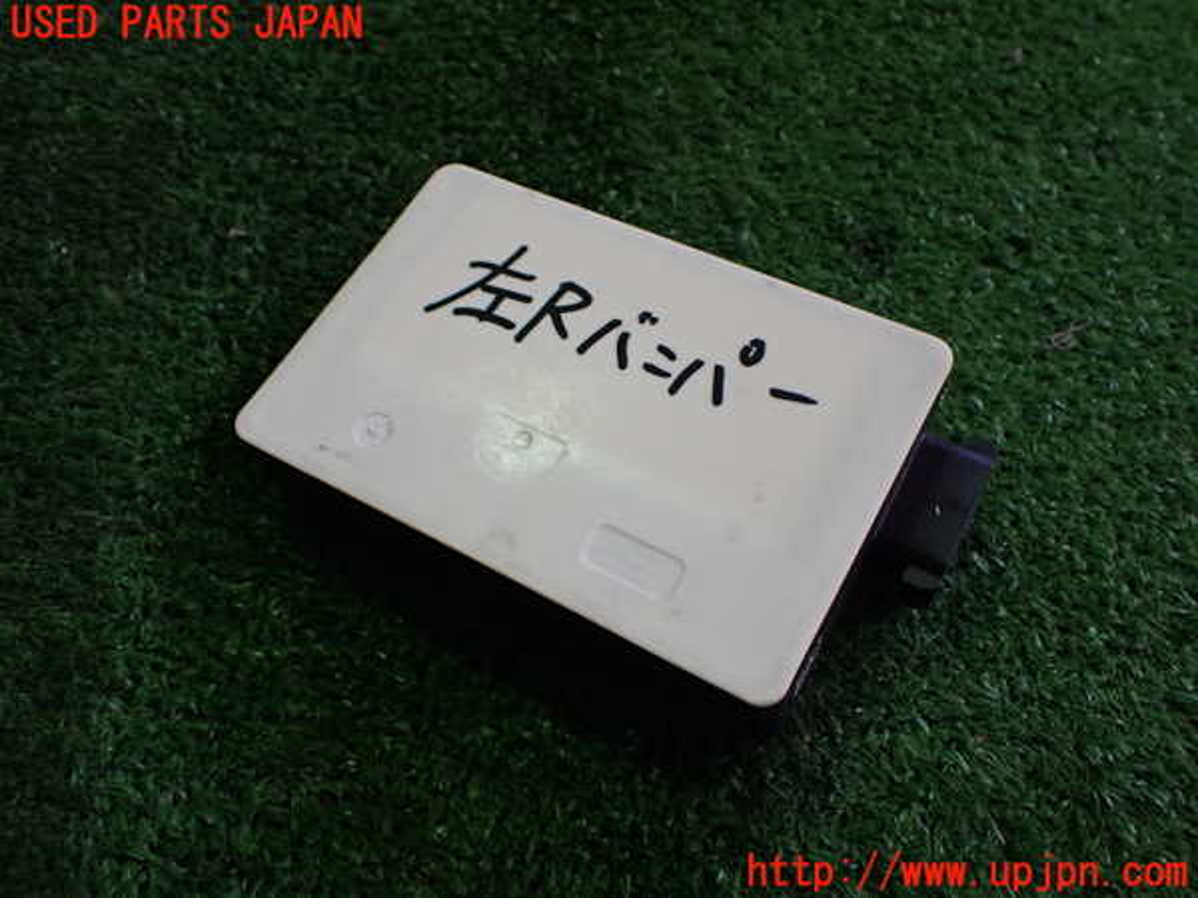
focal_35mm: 30
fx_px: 1038
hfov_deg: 60.0
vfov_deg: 46.8
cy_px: 449
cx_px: 599
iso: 250
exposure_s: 1/125
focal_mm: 5.4
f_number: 2.3
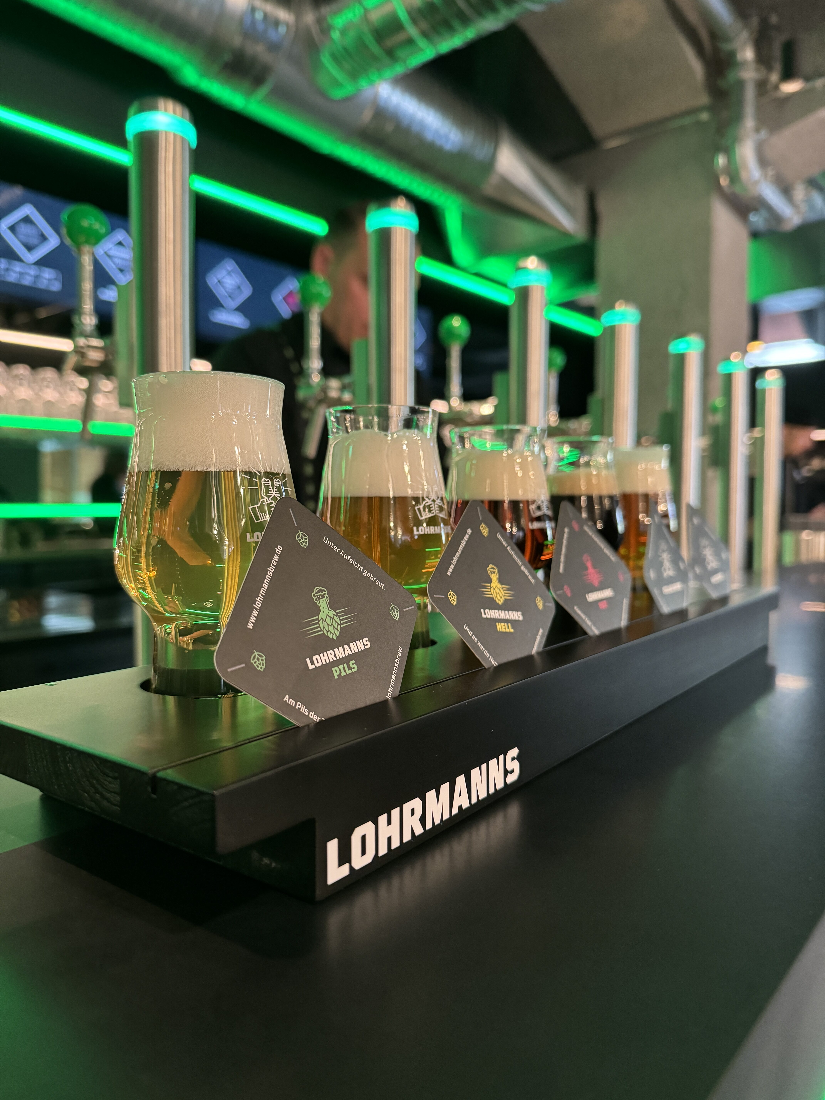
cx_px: 412
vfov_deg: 71.6
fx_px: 763
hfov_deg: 56.8
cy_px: 550
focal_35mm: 24
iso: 800
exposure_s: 1/54
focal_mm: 6.76
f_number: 1.78
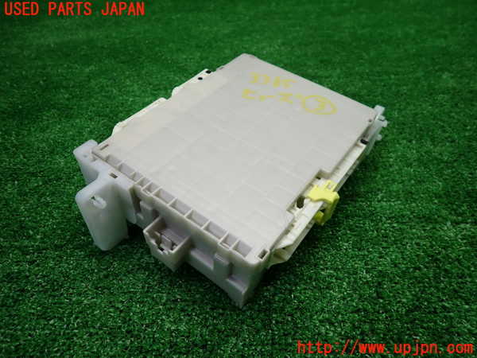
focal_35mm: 25
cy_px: 179
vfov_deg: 54.9
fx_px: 344
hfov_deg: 69.4
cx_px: 238
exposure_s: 1/60
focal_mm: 4.5
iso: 100
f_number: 2
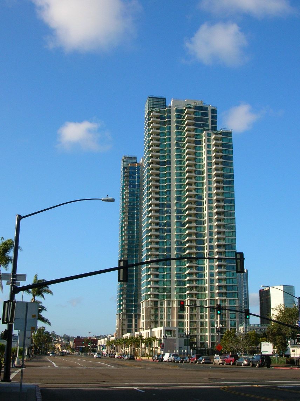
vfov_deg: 42.1
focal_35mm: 45
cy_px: 200
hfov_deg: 32.1
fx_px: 521
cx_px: 150
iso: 50
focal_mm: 7.5
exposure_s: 1/190
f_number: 6.2
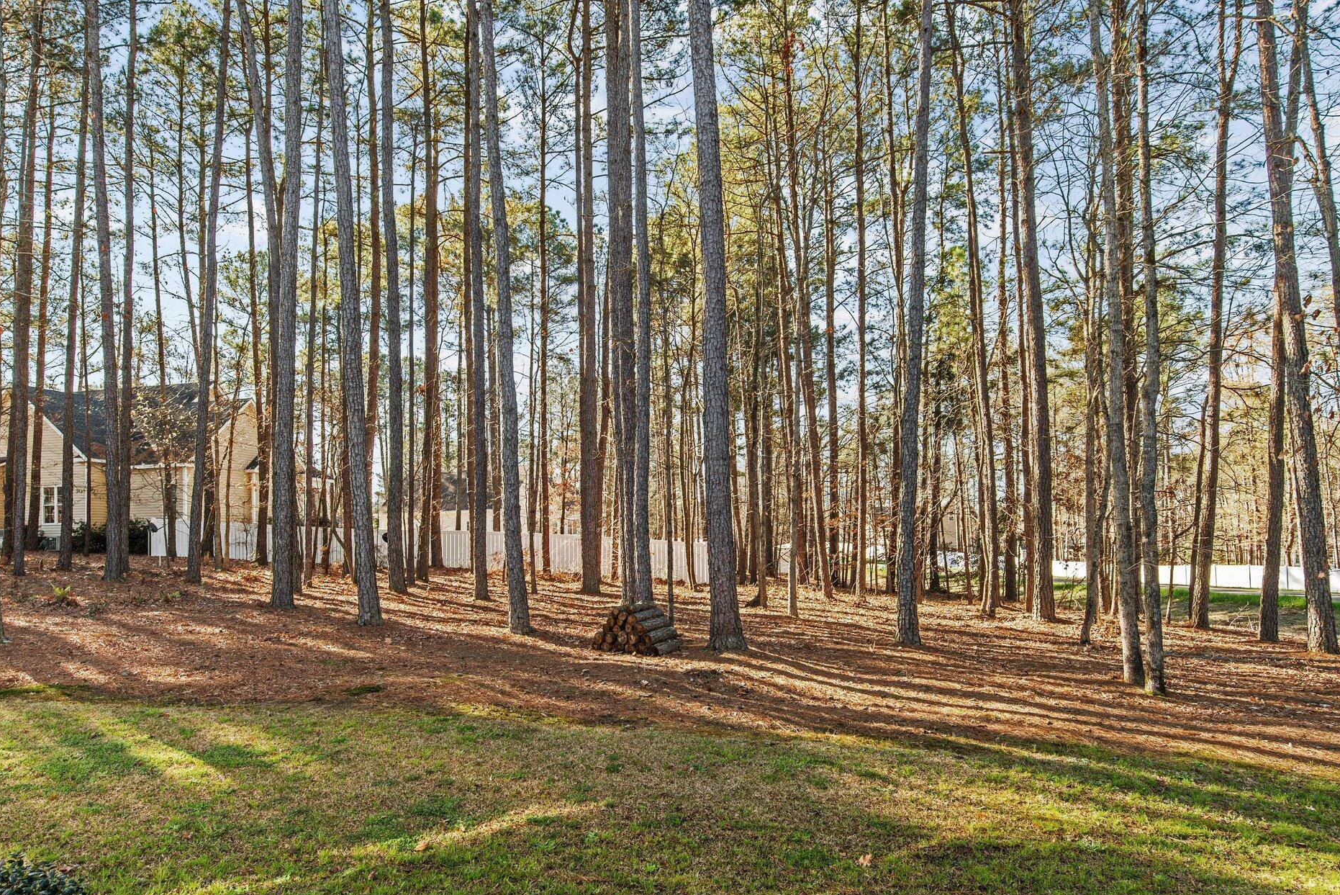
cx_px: 664
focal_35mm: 22
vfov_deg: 57.2
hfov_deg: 78.6
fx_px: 819
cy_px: 481
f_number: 8
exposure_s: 1/50
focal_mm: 20
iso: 100
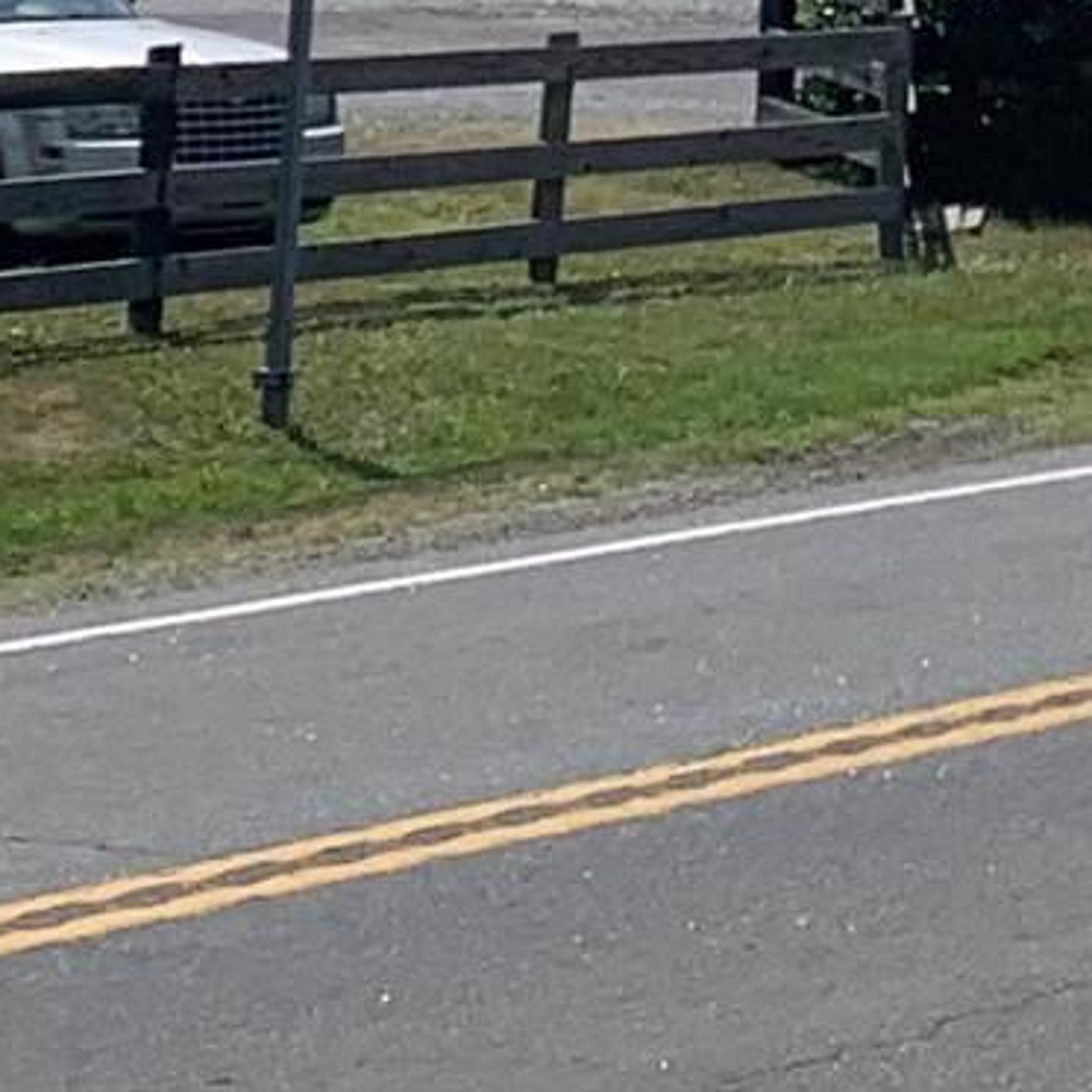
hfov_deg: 9.0
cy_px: -1277
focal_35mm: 190
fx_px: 6781
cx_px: 1562
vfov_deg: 8.6
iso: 25
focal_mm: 4.25
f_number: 1.8
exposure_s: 1/4464
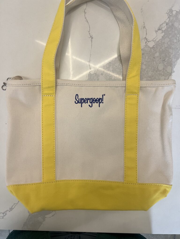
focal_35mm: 26
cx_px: 90
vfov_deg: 67.3
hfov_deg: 53.1
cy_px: 120
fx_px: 180
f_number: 1.5
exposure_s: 1/120
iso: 125
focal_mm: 5.7
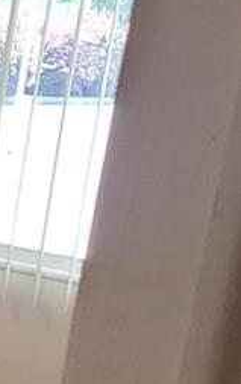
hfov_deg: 6.8
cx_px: -607
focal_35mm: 163
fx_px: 1711
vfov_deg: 12.5
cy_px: 461
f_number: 1.8
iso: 320
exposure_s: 1/120
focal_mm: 5.4
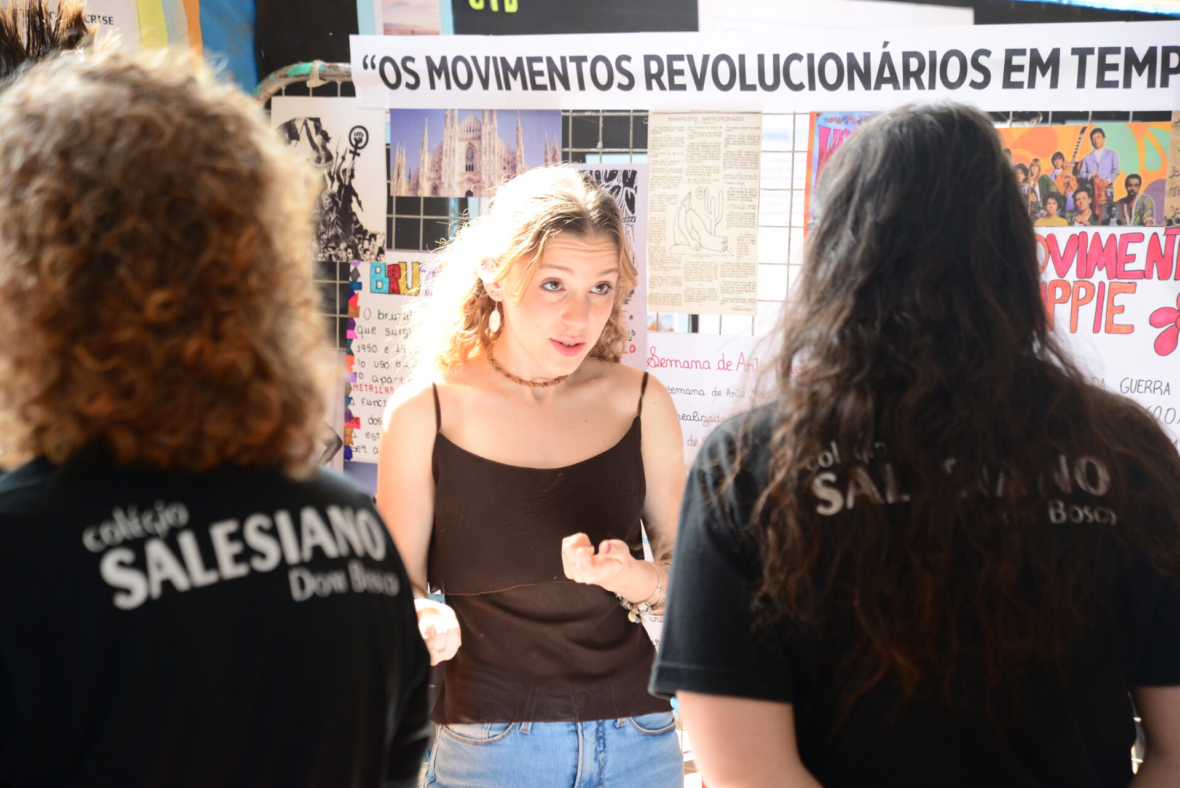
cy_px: 394
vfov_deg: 16.1
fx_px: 2787
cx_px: 590
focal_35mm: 85
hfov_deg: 23.9
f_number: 4.5
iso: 1000
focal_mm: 85
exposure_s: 1/250
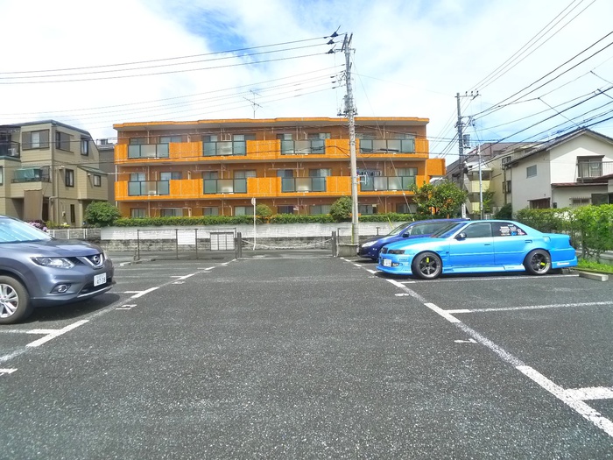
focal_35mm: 24
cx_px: 306
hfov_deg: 71.6
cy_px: 230
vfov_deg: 56.8
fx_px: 425
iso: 400
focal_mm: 5.1
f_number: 4
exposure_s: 1/800
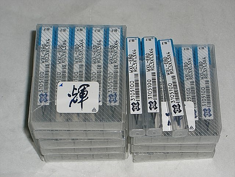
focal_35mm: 114
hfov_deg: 17.3
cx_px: 118
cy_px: 88
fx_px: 774
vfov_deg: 13.0
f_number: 8.3
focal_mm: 18.6
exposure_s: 1/60
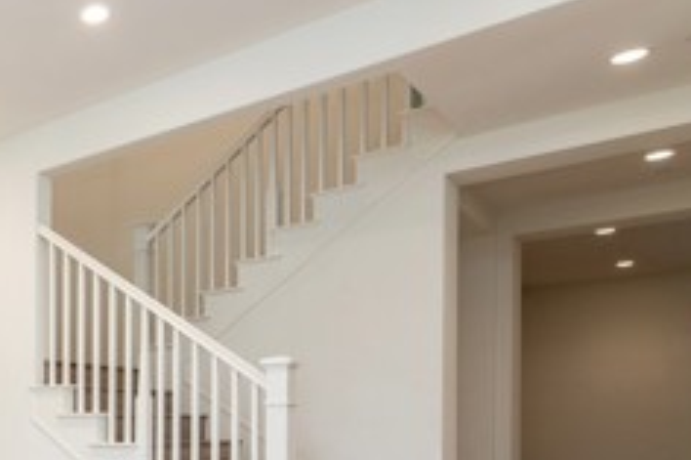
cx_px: -18
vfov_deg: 32.9
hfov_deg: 42.8
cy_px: 431
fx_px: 729
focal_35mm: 38
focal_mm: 14
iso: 320
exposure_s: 1/60
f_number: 4
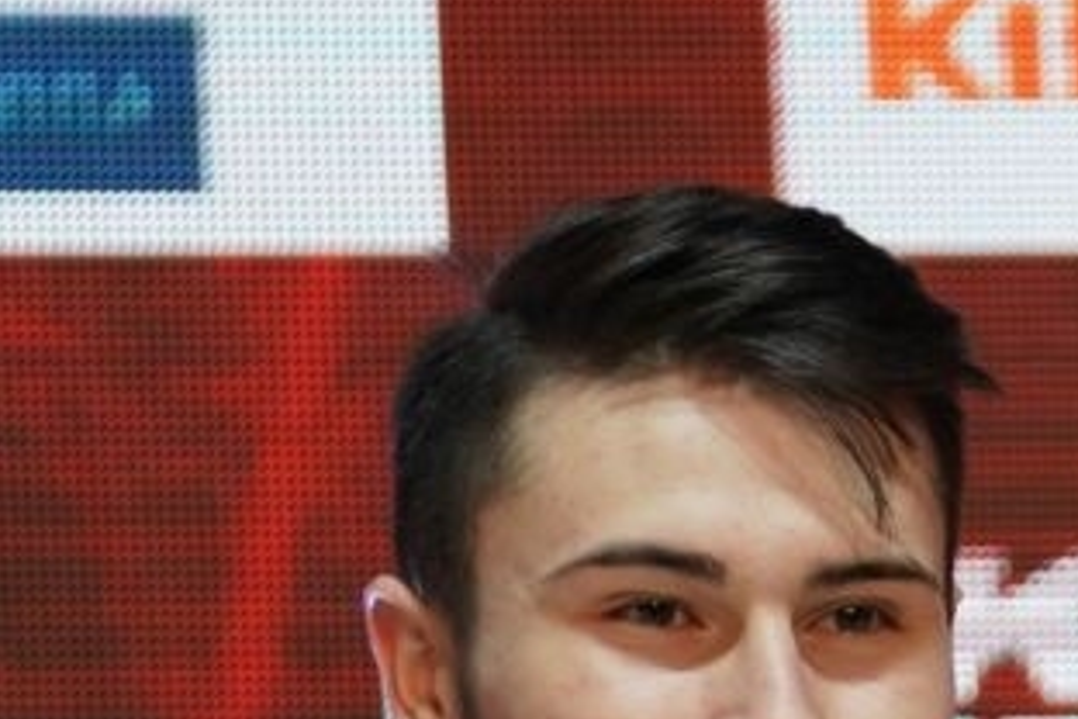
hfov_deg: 2.3
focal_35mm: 911
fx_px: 27277
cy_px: 1386
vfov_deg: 1.5
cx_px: 1831
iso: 200
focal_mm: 158
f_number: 2.8
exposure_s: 1/250
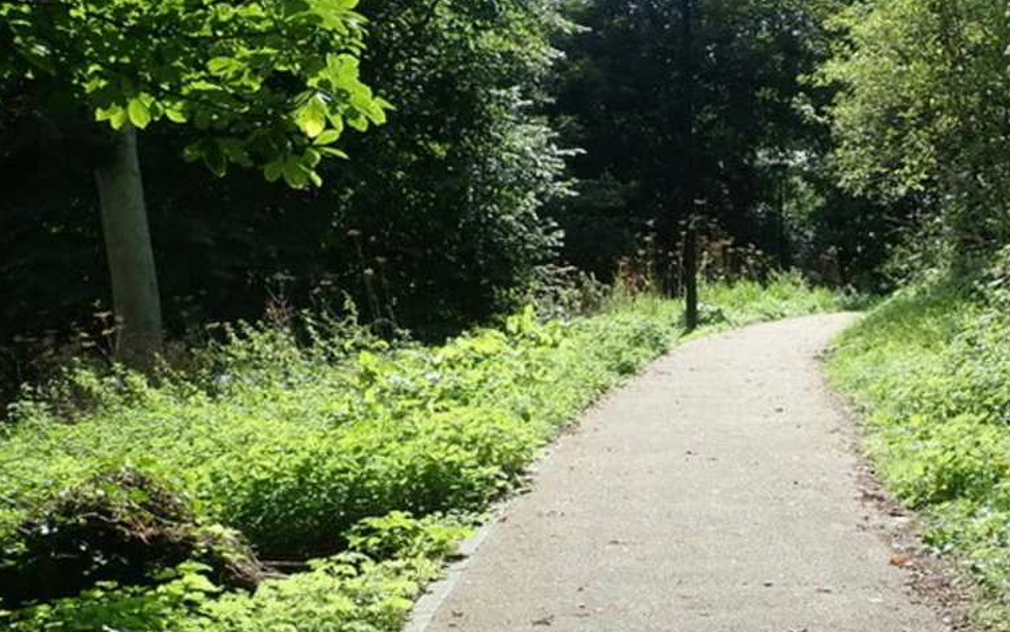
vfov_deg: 22.1
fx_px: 1569
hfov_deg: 35.3
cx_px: 684
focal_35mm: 57
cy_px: 604
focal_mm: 5.14
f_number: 3.2
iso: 200
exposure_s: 1/1000
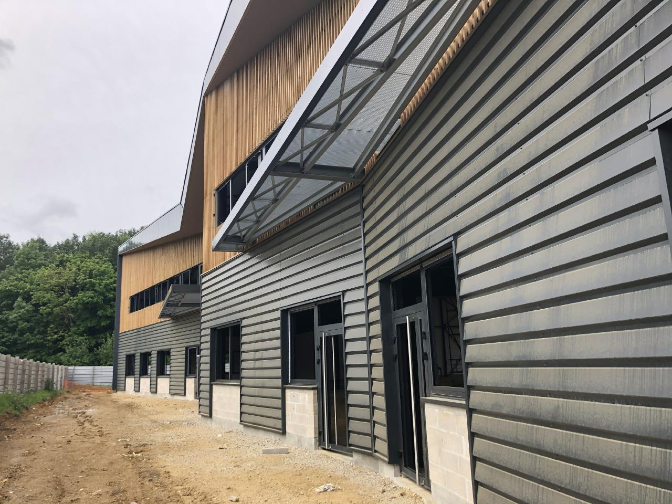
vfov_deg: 49.7
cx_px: 336
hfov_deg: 63.4
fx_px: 544
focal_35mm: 28
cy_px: 252
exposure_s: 1/695
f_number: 1.8
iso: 20
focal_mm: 3.99
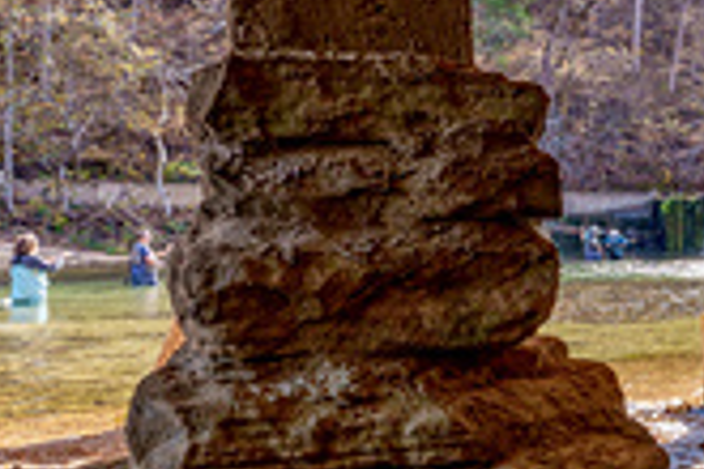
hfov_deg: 26.7
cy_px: 333
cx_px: 1075
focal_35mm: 51
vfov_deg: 26.3
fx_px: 997
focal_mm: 14
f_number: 11
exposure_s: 1/13
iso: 50
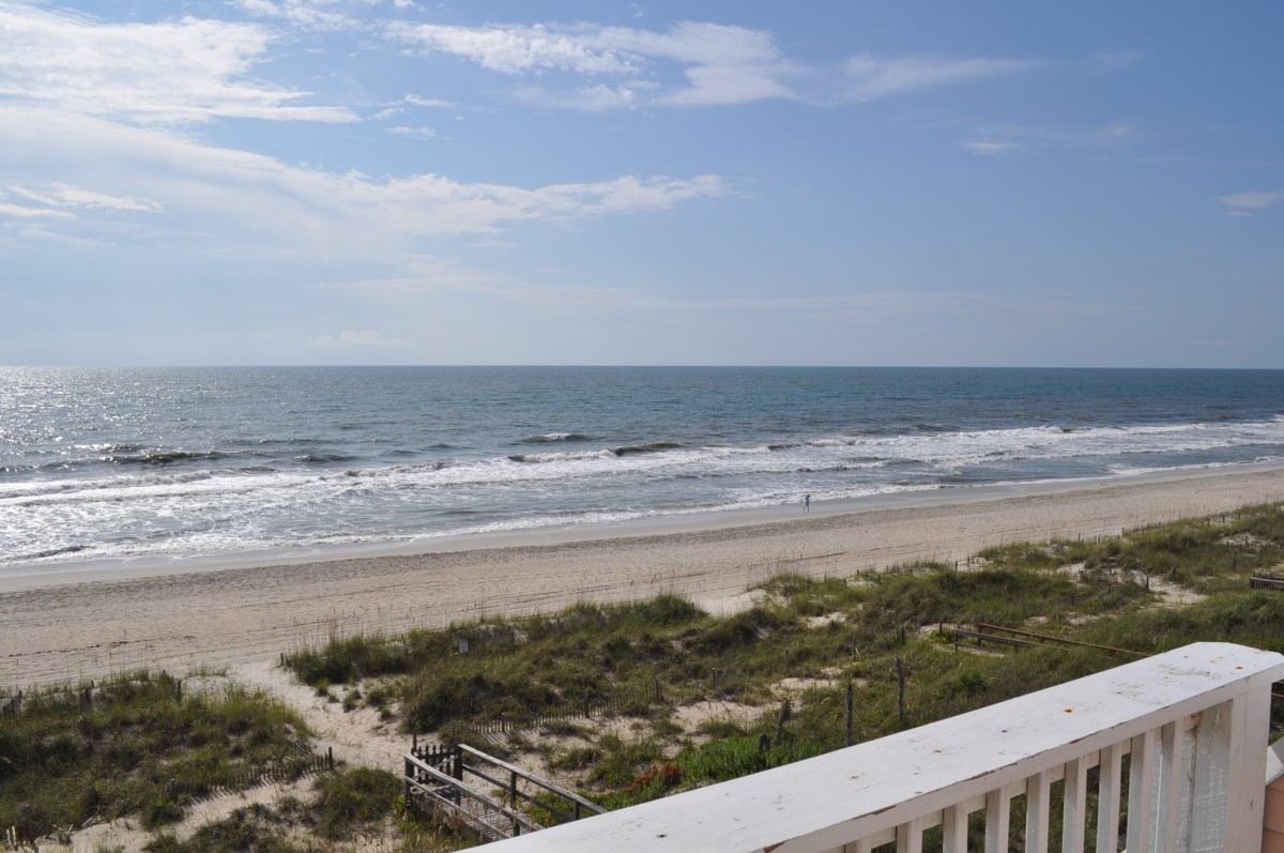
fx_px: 1069
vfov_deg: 43.5
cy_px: 426
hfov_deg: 62.0
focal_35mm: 30
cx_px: 642
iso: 200
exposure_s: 1/640
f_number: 13
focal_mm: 20
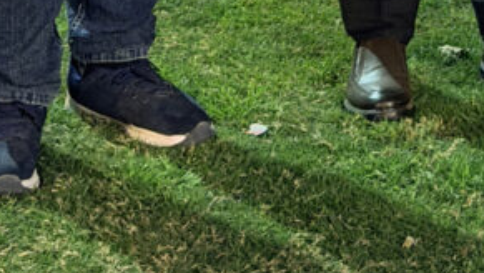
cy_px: -569
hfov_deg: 11.6
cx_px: 457
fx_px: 2362
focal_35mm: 184
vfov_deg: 6.1
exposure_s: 1/20
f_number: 1.78
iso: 640
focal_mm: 6.76
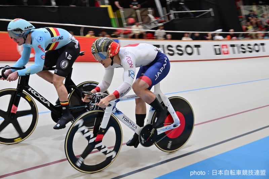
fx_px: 374
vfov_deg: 27.0
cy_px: 90
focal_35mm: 50
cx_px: 134
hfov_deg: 39.6
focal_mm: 50
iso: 1600
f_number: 6.3
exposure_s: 1/500
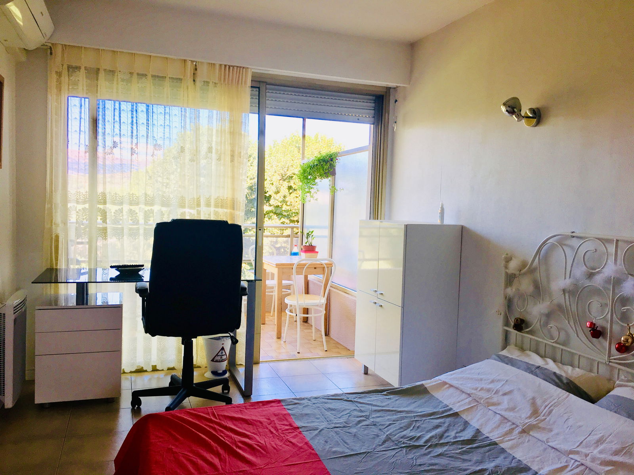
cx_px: 317
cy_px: 238
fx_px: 531
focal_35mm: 29
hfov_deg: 61.7
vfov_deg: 48.2
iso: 32
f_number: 2.2
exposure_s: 1/100
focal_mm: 4.15
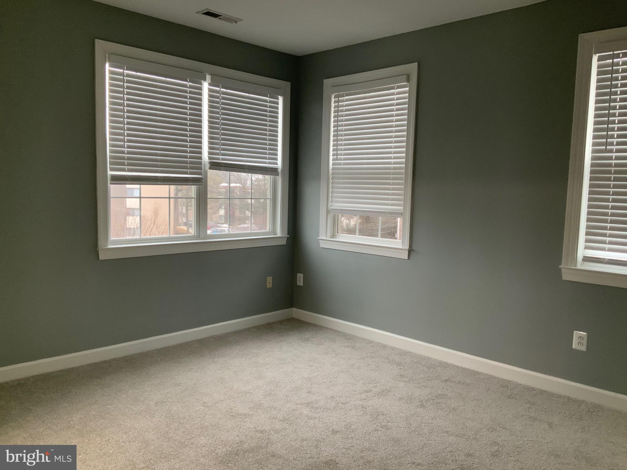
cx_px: 314
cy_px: 235
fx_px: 525
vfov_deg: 48.2
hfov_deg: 61.7
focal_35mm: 29
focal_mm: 3
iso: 125
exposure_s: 1/60
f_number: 1.8
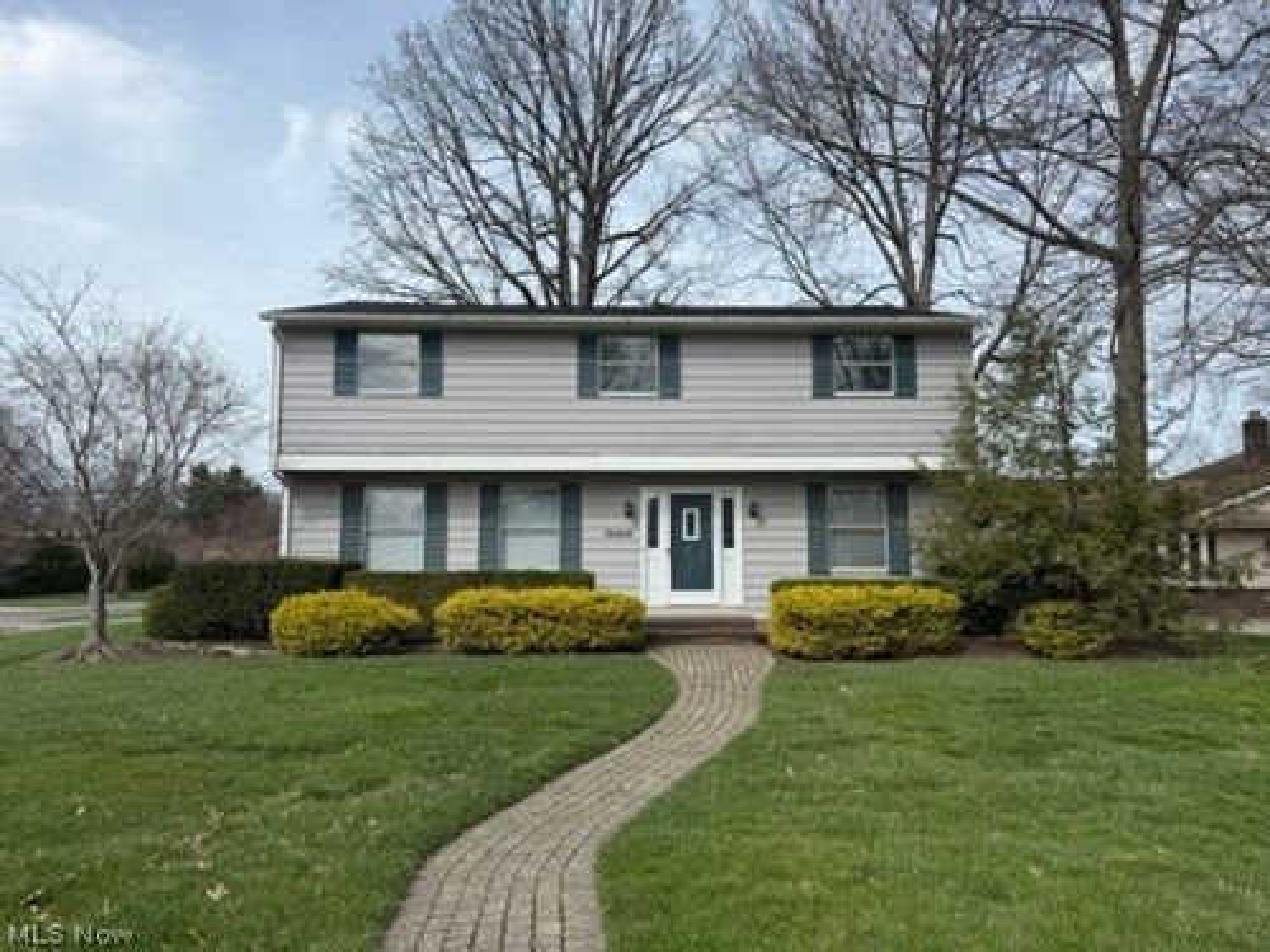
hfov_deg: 71.6
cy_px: 476
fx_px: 881
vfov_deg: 56.8
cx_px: 635
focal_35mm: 24
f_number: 1.78
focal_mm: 6.76
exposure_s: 1/4673
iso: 80
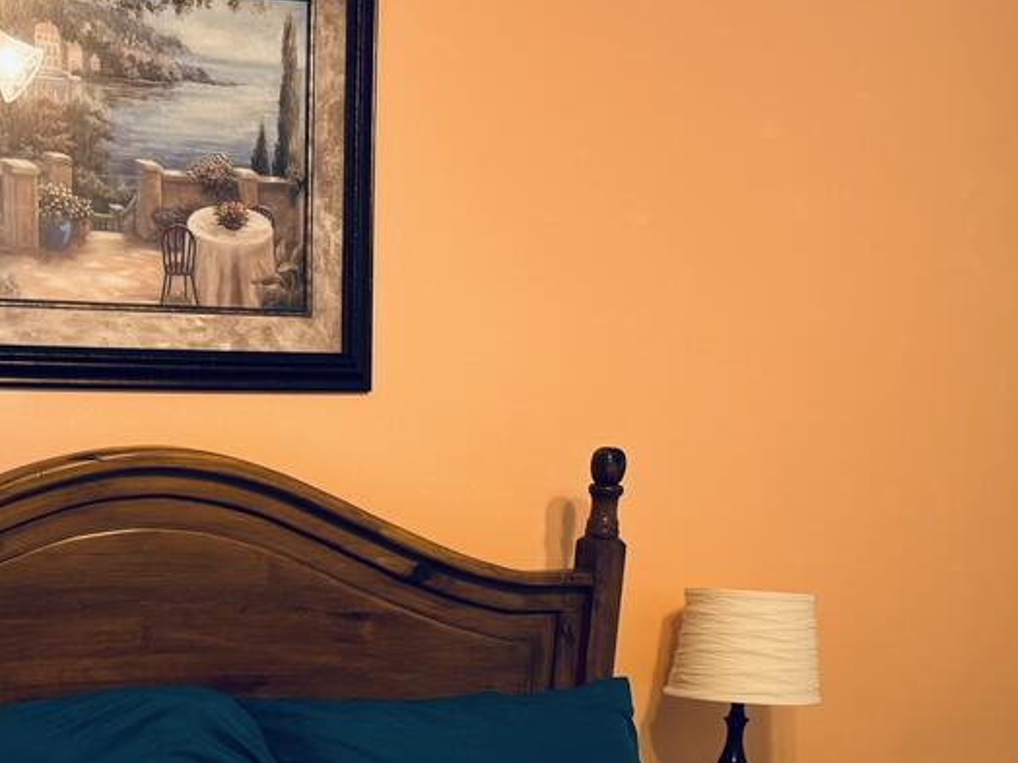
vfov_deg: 21.1
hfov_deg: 29.1
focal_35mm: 66
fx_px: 1941
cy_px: 843
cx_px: 311
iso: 125
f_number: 1.78
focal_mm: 6.76
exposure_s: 1/60
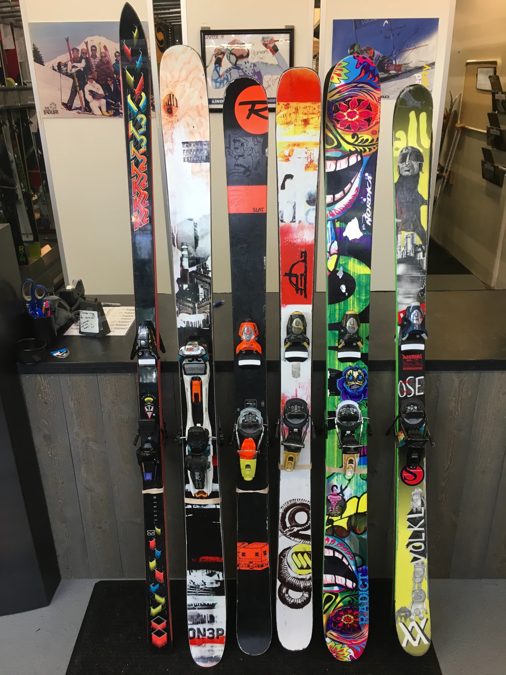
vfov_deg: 61.7
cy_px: 338
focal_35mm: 29
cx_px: 253
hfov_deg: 48.2
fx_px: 565
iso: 64
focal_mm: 4.15
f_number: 2.2
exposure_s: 1/30
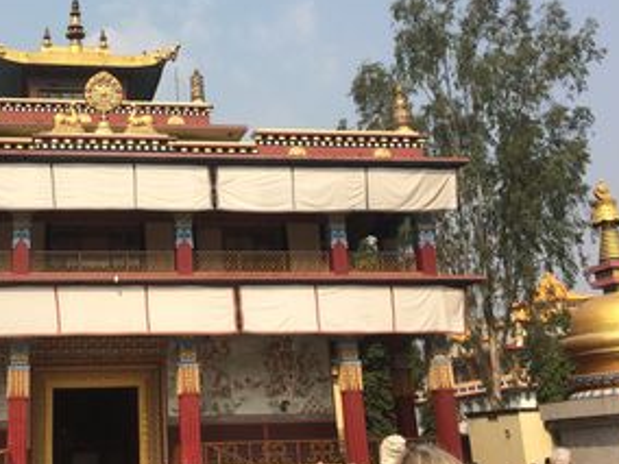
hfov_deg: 36.5
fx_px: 912
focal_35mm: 51
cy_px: 151
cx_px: 144
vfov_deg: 28.4
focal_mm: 4.15
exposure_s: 1/2415
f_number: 2.2
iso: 32
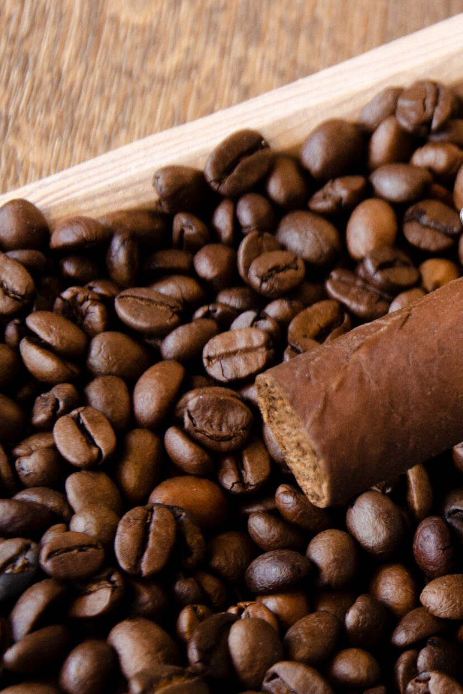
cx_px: 649
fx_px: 3934
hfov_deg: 6.7
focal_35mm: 204
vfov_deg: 10.1
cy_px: 261
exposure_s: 1/50
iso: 800
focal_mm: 66
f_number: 5.3
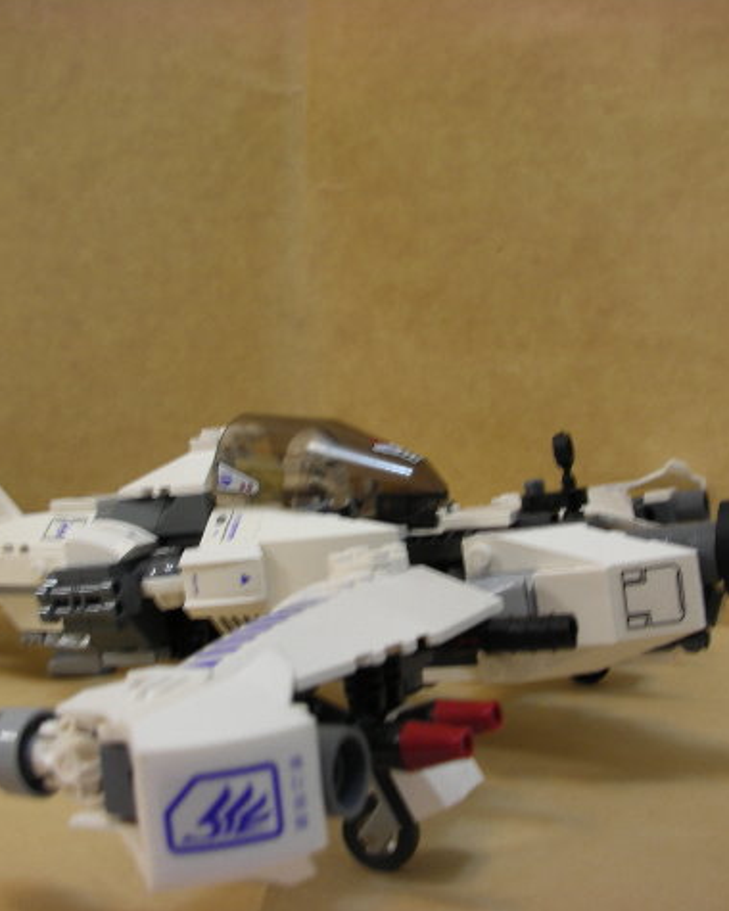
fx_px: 1241
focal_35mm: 46
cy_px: 453
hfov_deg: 32.7
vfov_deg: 40.3
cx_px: 307
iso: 73
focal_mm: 5.8
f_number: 3
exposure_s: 1/4
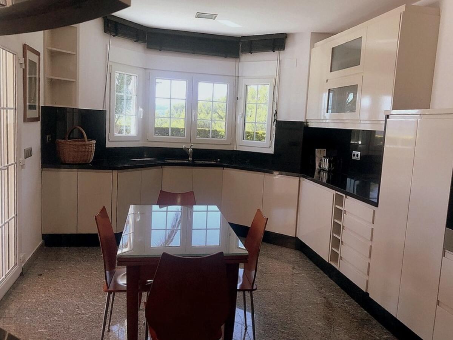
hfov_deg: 63.4
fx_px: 366
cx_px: 226
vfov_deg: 49.7
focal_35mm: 28
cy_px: 170
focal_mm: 3.99
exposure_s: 1/251
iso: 20
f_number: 1.8
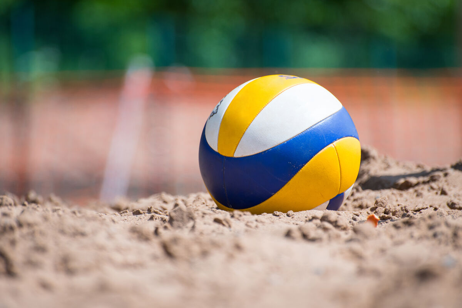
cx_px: 231
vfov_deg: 5.1
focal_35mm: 270
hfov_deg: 7.6
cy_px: 154
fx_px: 3465
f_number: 5.6
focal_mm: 270
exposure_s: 1/2000
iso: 320
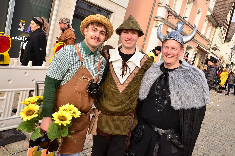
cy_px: 78
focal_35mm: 32
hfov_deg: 59.6
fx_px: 205
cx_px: 118
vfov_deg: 41.6
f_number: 5.6
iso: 400
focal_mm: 21
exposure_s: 1/640
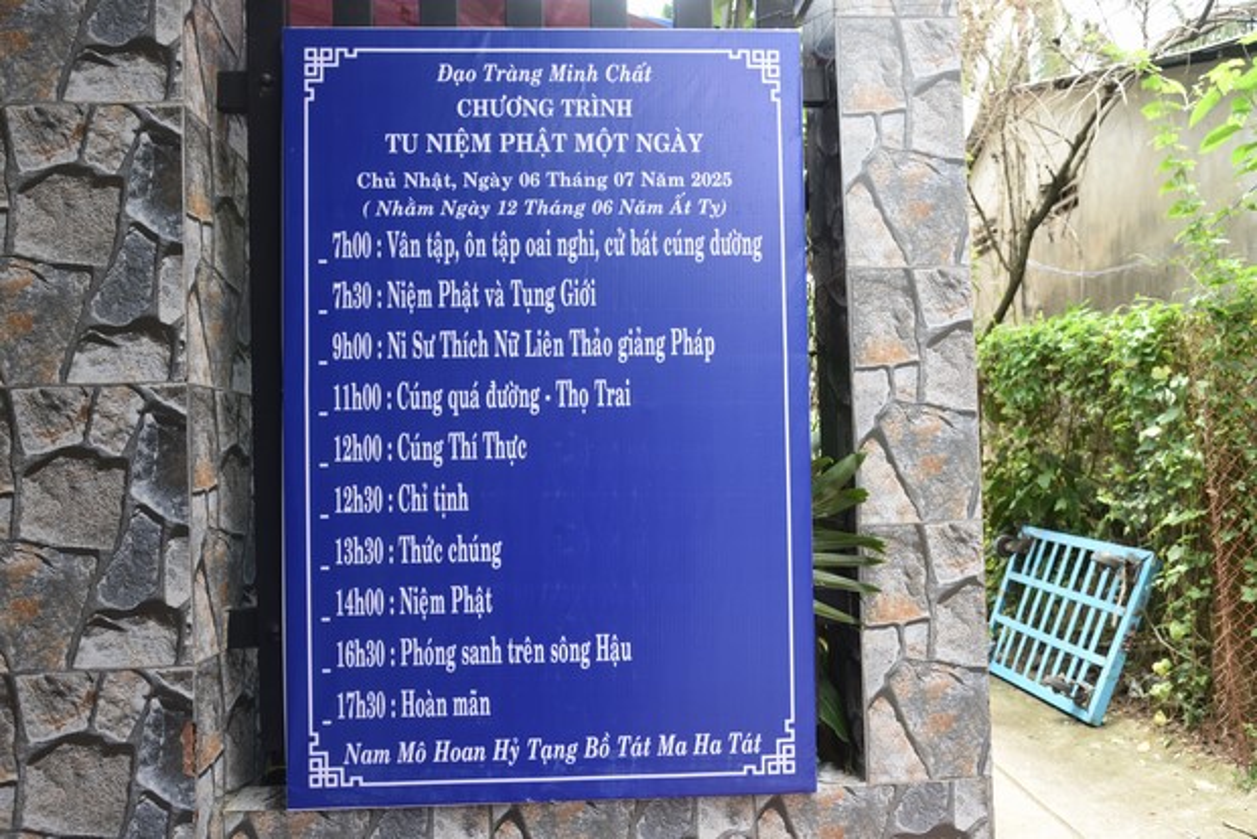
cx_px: 628
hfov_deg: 61.9
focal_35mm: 30
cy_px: 420
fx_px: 1048
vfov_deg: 43.6
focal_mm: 30
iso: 400
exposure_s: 1/125
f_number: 5.6
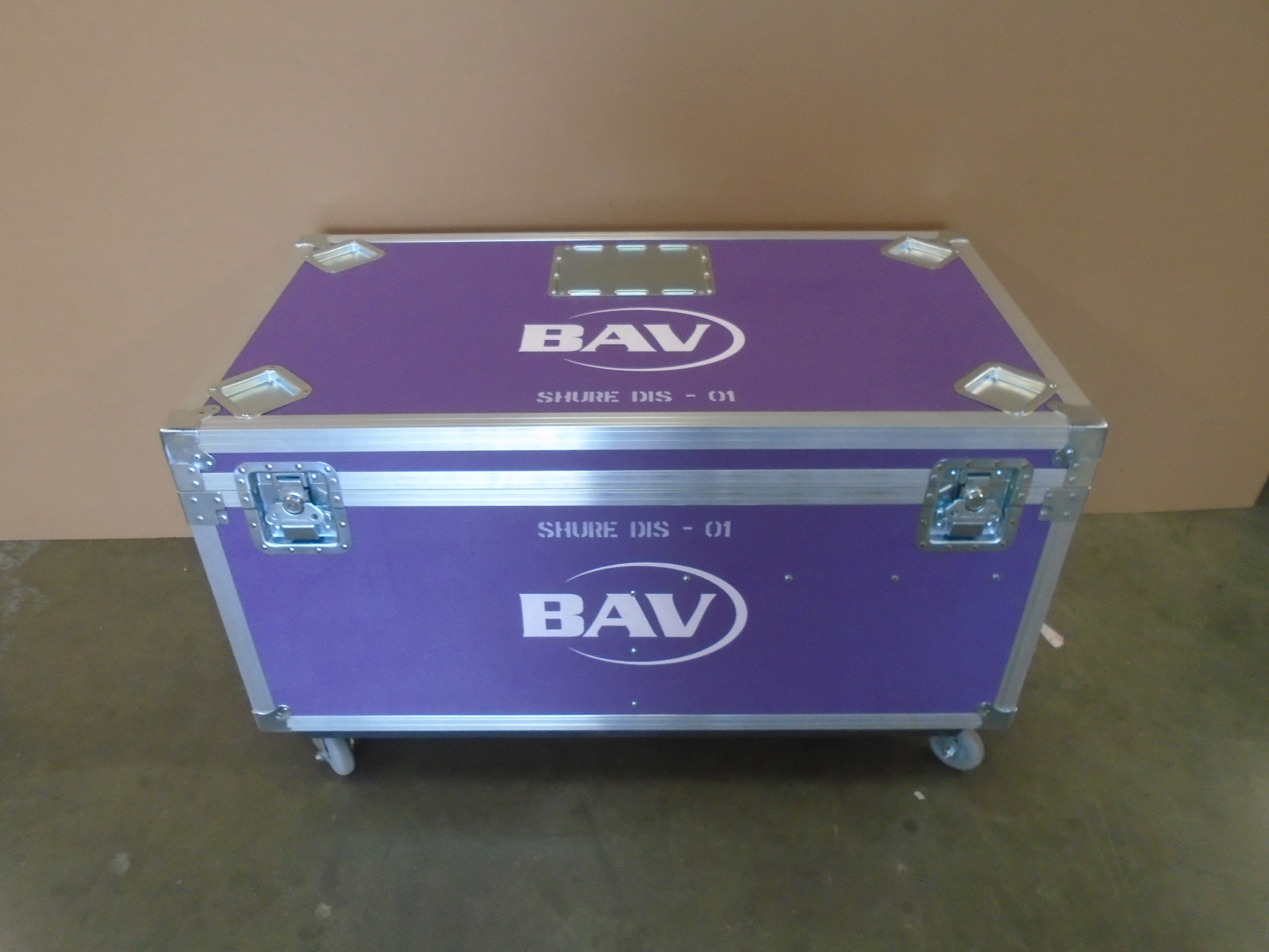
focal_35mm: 26
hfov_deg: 67.3
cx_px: 634
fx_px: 953
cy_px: 476
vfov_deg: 53.1
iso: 400
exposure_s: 1/30
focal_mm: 4.6
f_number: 3.2
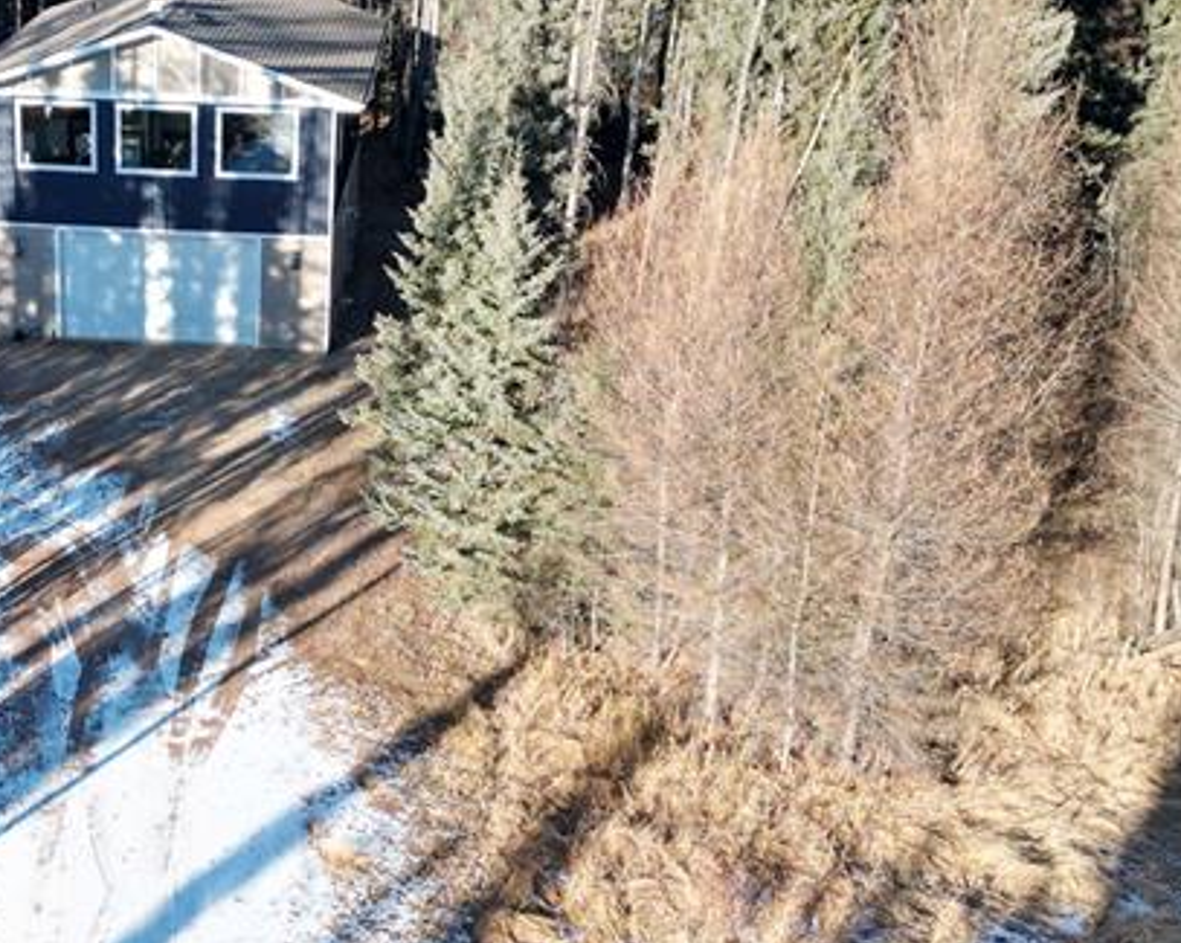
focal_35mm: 59
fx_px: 2061
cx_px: 215
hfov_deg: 31.1
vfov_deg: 25.7
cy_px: 577
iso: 140
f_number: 1.7
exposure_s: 1/1250
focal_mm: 6.72
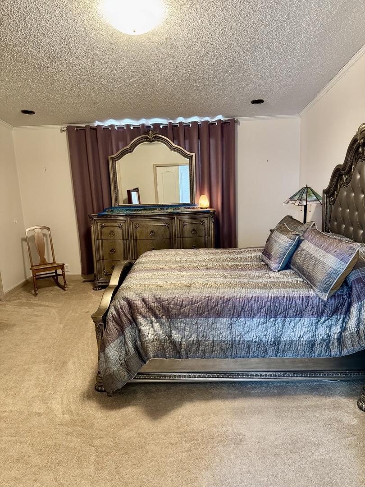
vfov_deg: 71.6
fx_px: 337
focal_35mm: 24
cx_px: 182
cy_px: 244
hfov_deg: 56.8
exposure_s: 1/60
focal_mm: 6.76
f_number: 1.78
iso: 500
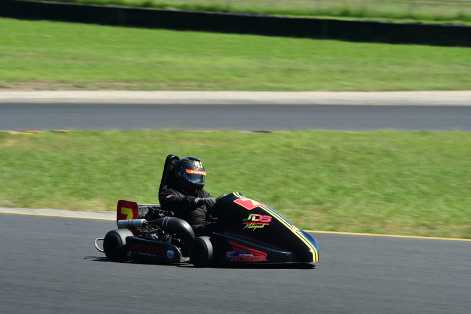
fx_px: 3728
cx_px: 236
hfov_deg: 7.2
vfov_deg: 4.8
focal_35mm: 285
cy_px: 157
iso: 250
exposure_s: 1/250
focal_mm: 190
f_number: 11
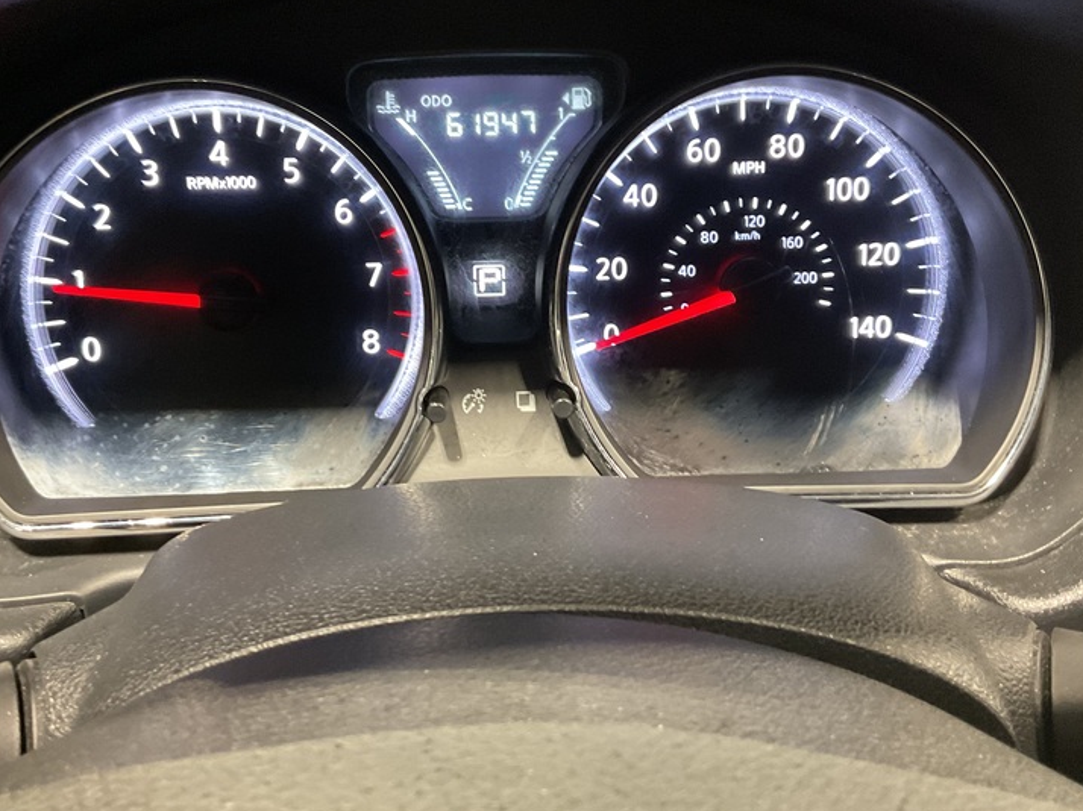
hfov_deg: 47.9
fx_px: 1220
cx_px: 508
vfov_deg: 36.8
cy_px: 384
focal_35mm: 39
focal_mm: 3
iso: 320
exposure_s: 1/25
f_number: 1.8
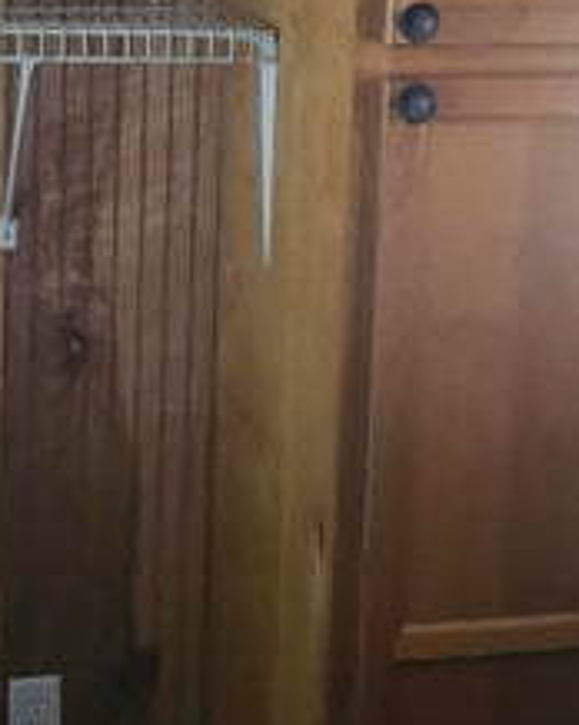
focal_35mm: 66
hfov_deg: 23.0
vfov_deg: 28.2
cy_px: 150
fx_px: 1416
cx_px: 173
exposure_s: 1/24
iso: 1600
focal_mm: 5.4
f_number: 1.8
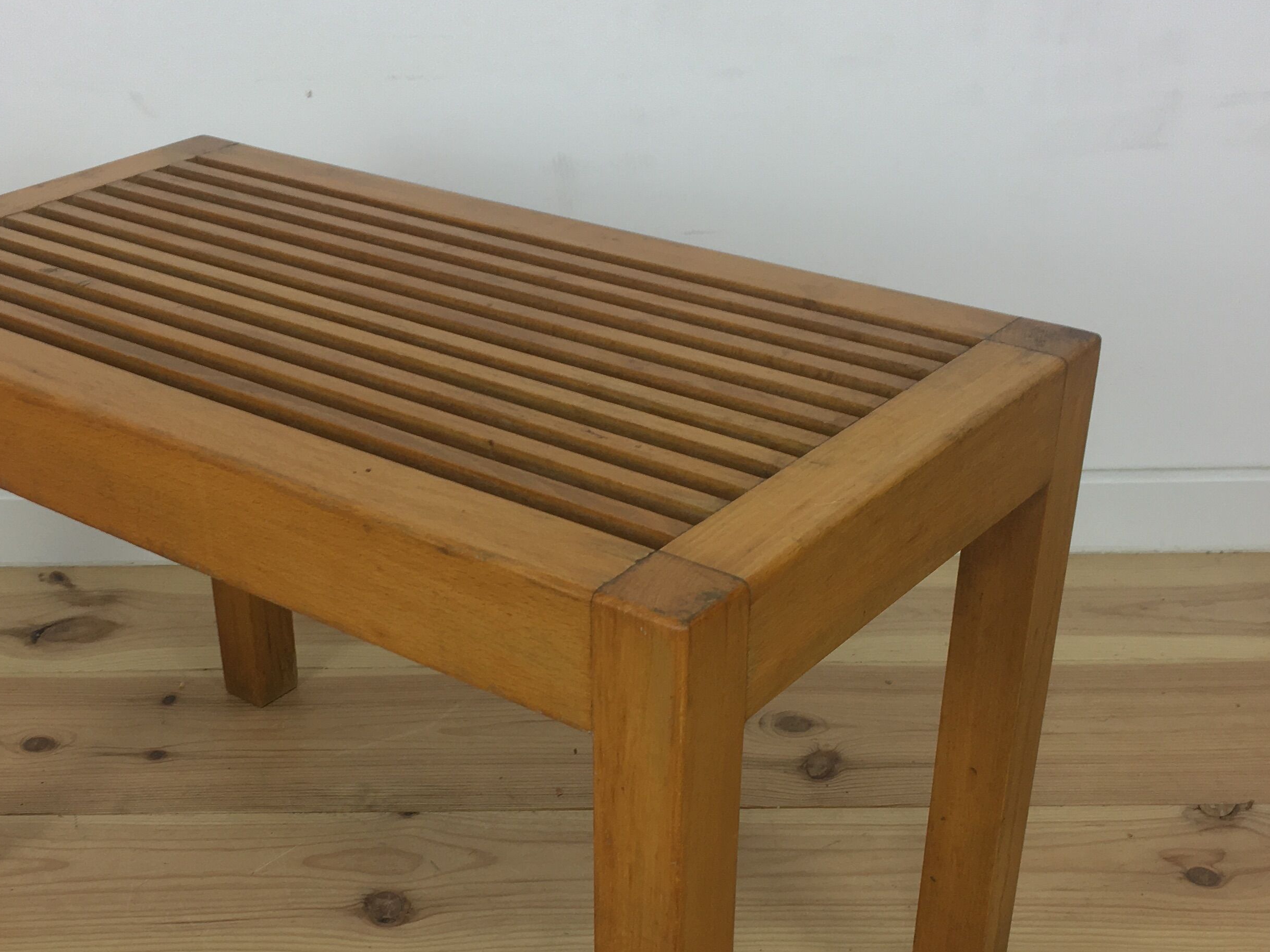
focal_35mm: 48
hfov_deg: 39.5
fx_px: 1761
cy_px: 649
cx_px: 505
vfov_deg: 30.0
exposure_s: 1/33
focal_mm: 4.15
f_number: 2.2
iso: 25
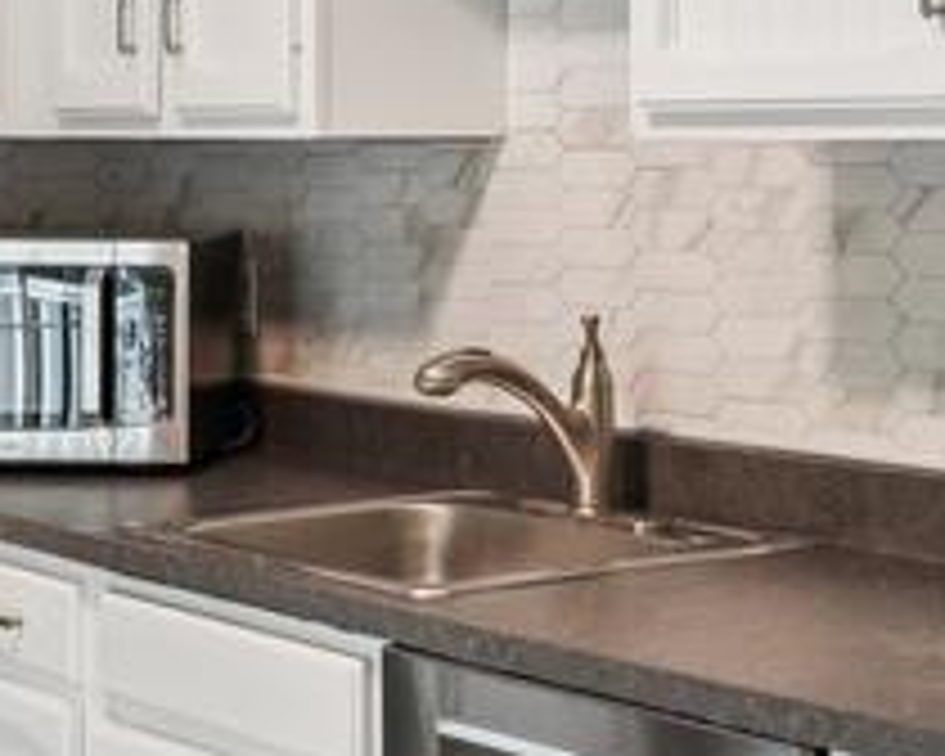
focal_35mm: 94
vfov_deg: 16.3
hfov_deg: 20.4
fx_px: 2625
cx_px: 598
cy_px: 158
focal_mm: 14.6
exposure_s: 1/5
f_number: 8
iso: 200
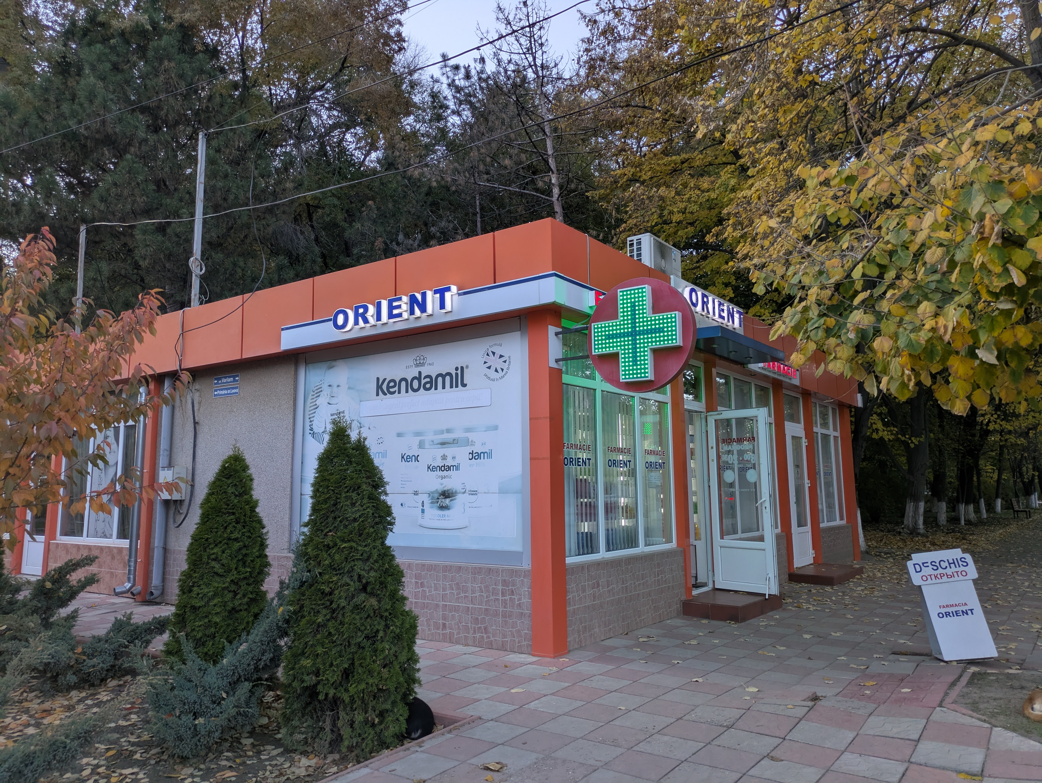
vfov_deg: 54.9
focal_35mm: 25
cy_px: 392
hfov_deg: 69.4
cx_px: 521
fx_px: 753
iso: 77
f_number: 1.89
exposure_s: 1/267
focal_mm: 5.43
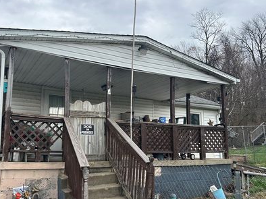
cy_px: 112
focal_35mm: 33
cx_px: 105
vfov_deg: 42.8
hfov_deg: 54.9
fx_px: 253
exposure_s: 1/1124
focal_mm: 5.7
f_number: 1.5
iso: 50
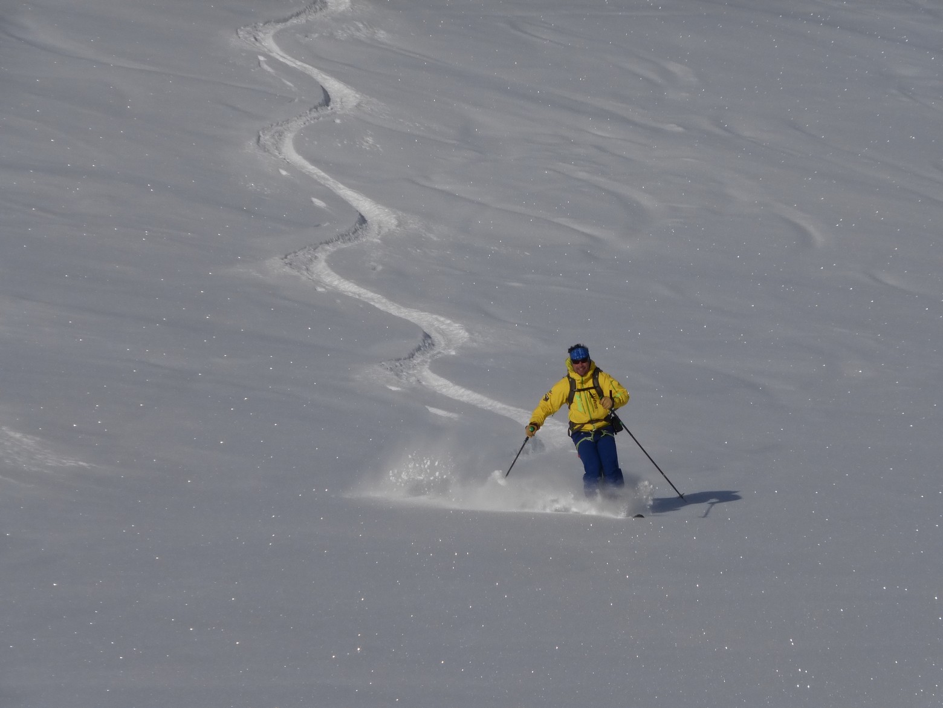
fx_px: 5993
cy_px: 354
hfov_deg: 9.0
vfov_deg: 6.8
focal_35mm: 220
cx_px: 472
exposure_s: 1/1600
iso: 100
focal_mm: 35.6
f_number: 5.5
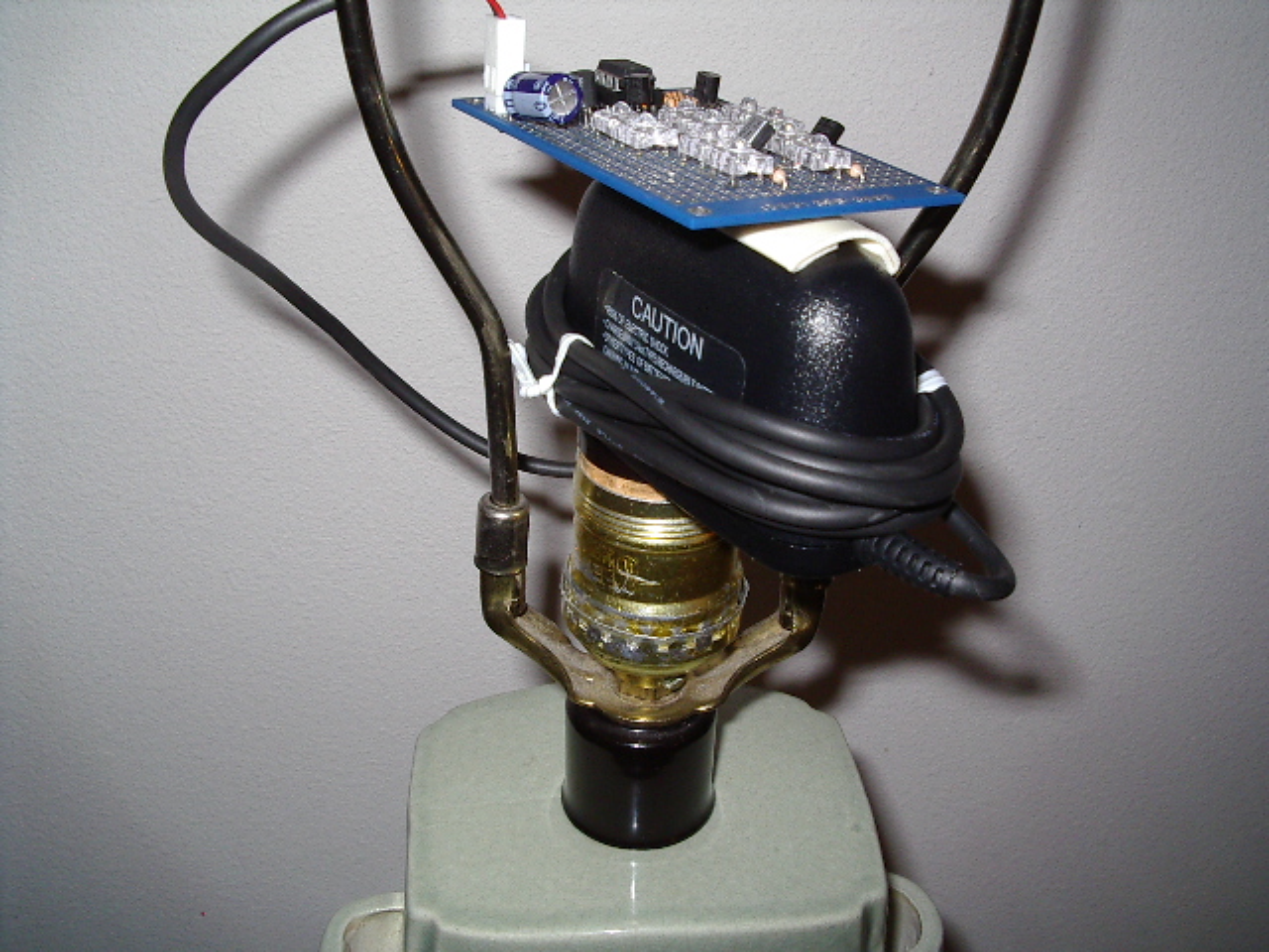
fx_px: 1393
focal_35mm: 38
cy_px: 476
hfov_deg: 49.0
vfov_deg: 37.7
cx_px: 634
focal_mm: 5.8
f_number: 4.8
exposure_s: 1/60
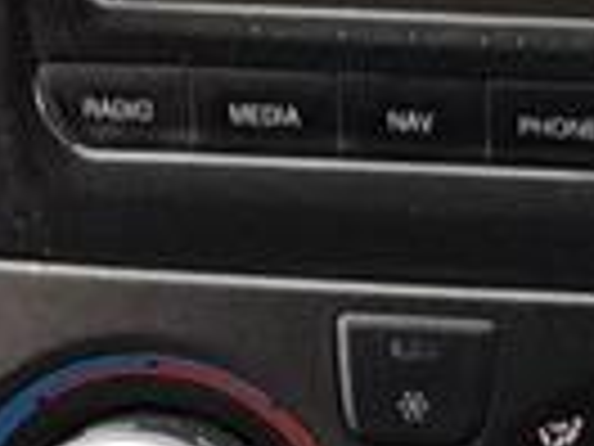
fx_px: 1630
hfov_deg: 18.9
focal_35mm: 95
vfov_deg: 15.5
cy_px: 140
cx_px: 806
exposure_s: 1/60
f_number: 2.2
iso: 400
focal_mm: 2.22
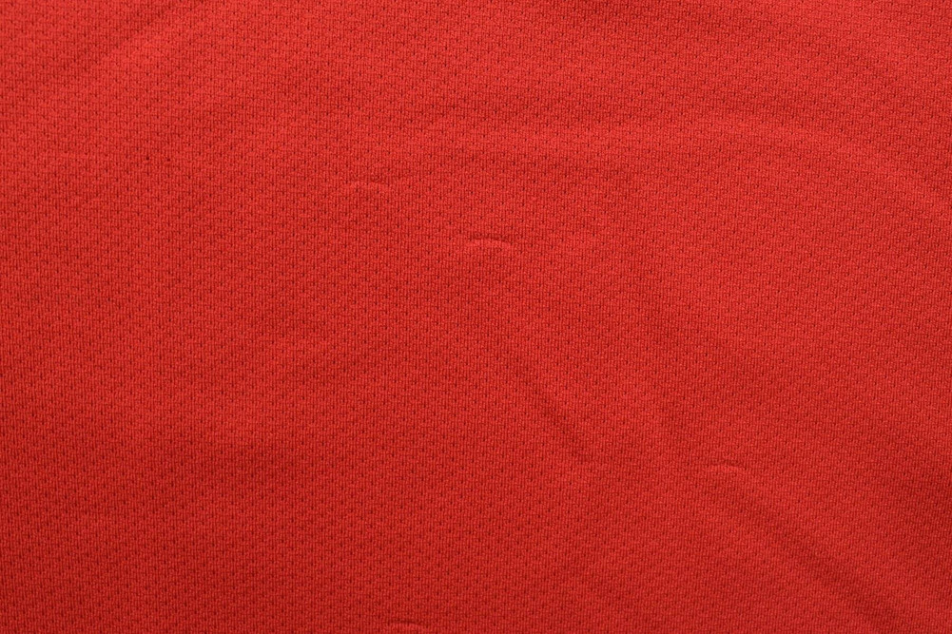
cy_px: 317
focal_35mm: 40
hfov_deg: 47.9
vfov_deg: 33.0
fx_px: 1071
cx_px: 476
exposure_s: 1/40
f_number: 11
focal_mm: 27
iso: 400
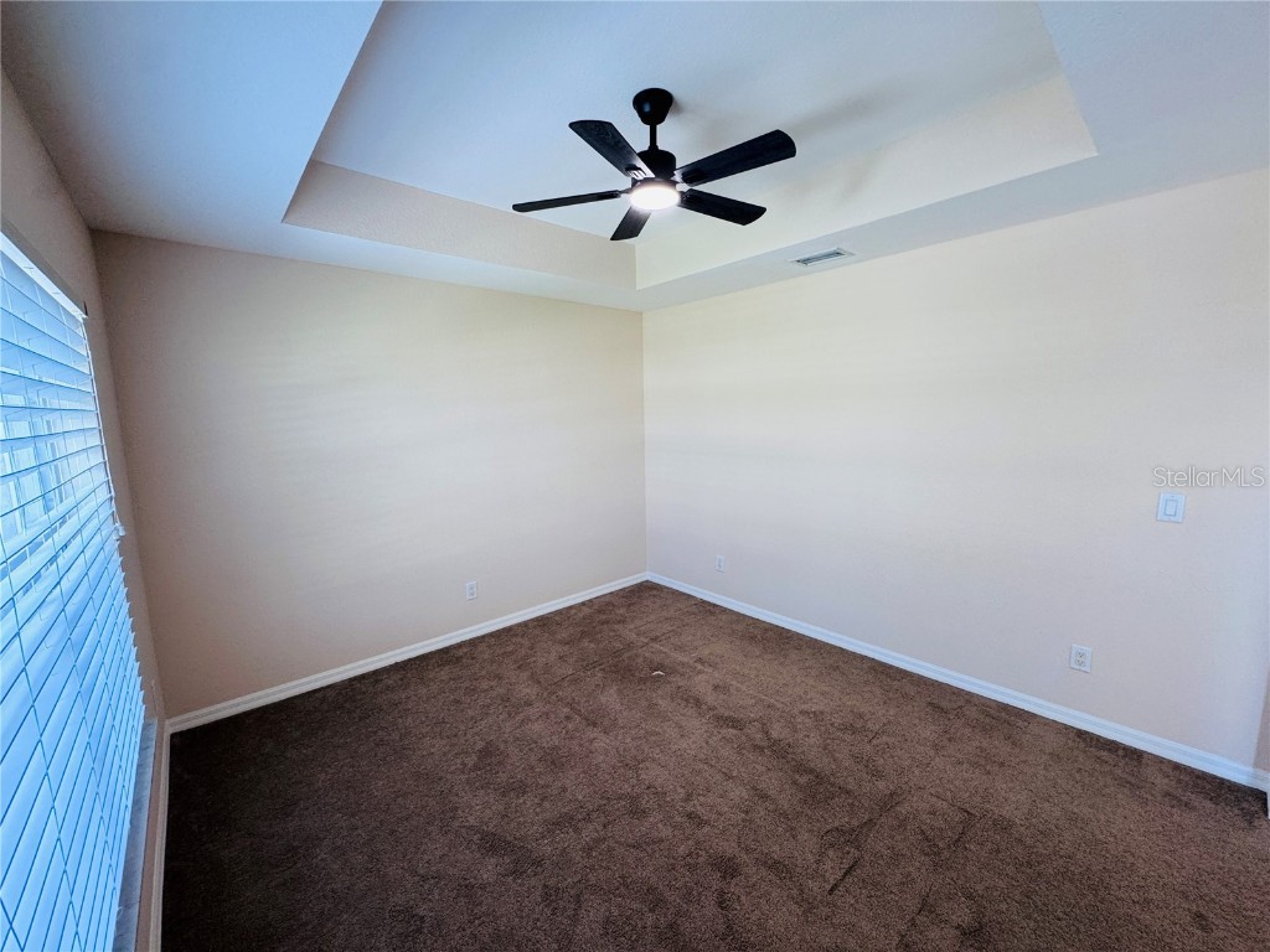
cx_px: 635
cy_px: 476
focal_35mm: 14
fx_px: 514
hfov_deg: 102.1
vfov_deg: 85.7
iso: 160
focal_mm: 2.22
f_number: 2.2
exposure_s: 1/99
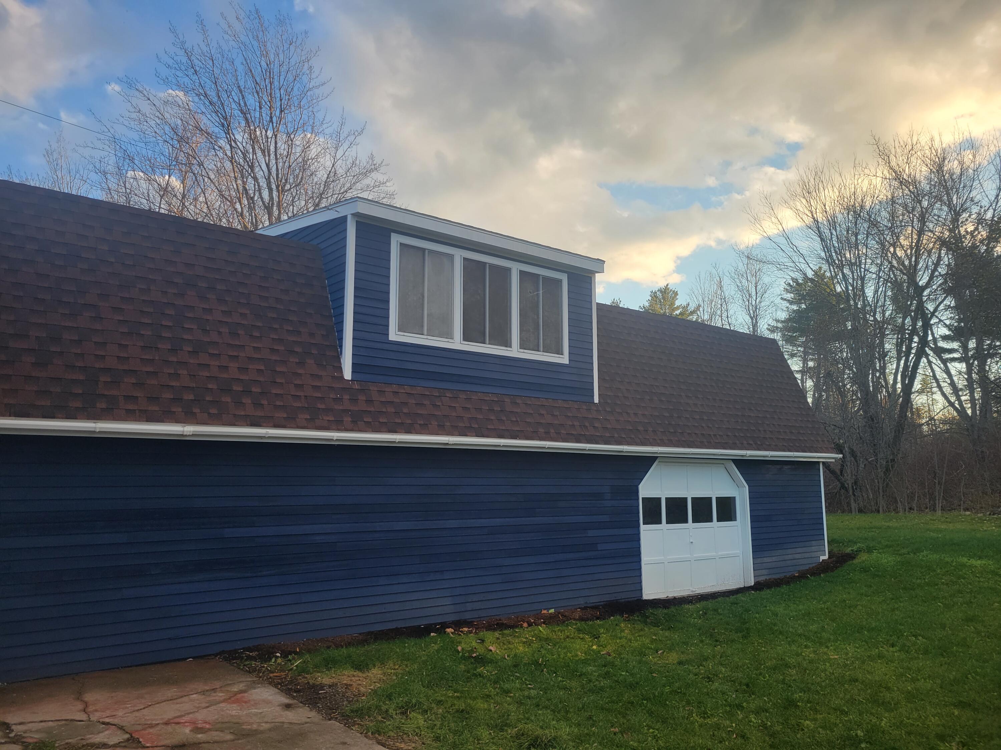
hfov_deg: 67.3
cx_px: 500
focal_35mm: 26
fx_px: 752
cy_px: 375
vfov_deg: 53.1
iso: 40
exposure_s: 1/361
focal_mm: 5.4
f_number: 1.8
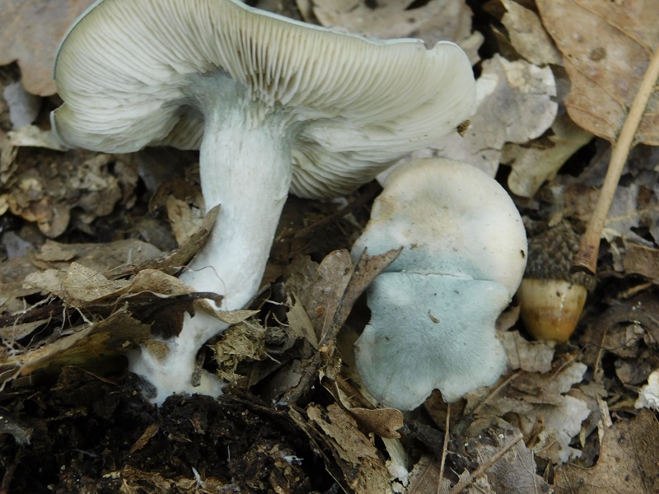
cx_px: 330
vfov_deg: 12.9
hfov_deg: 17.1
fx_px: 2189
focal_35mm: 115
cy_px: 247
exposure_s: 1/30
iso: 160
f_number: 4.8
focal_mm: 20.3
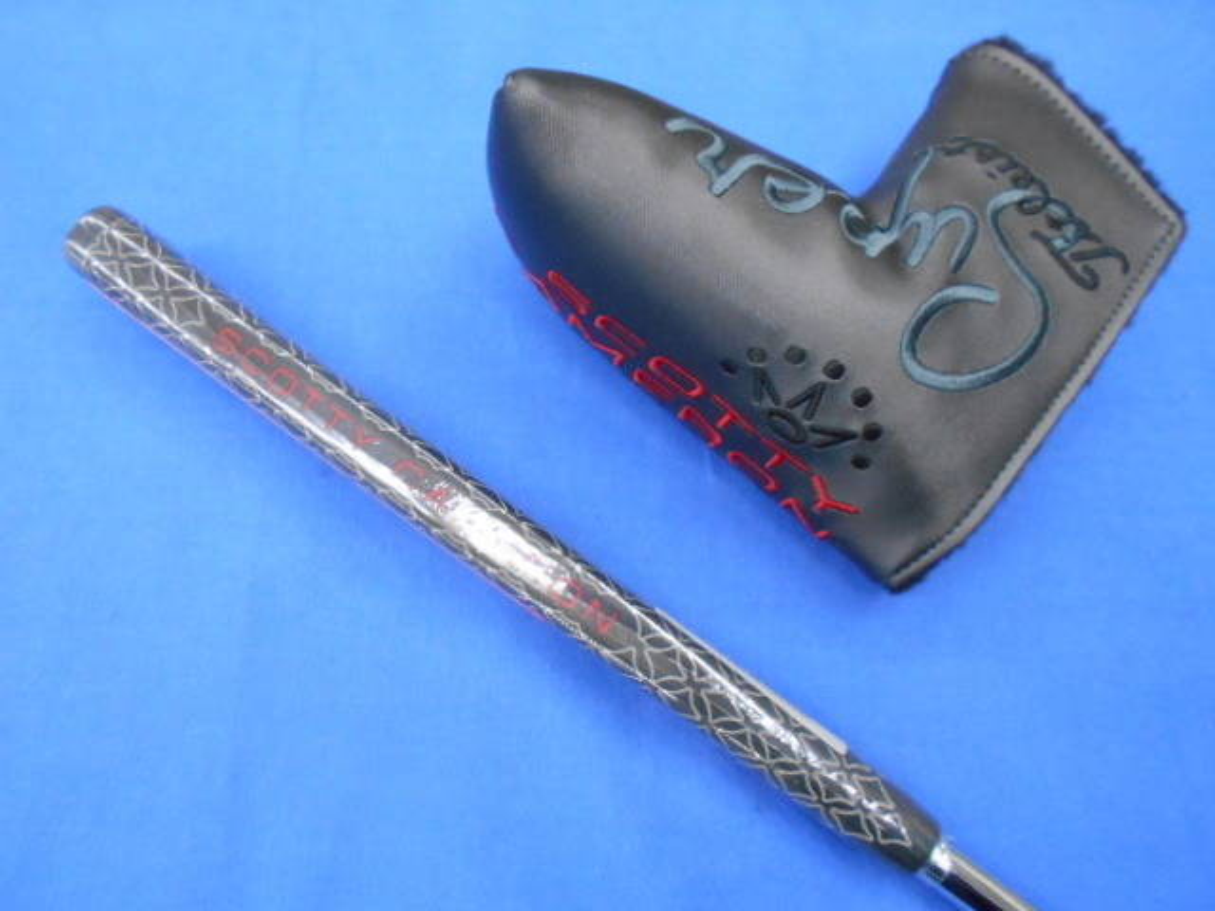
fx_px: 913
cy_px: 456
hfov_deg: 67.3
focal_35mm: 26
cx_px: 608
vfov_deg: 53.1
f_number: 3.2
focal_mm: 4.6
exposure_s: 1/60
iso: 800
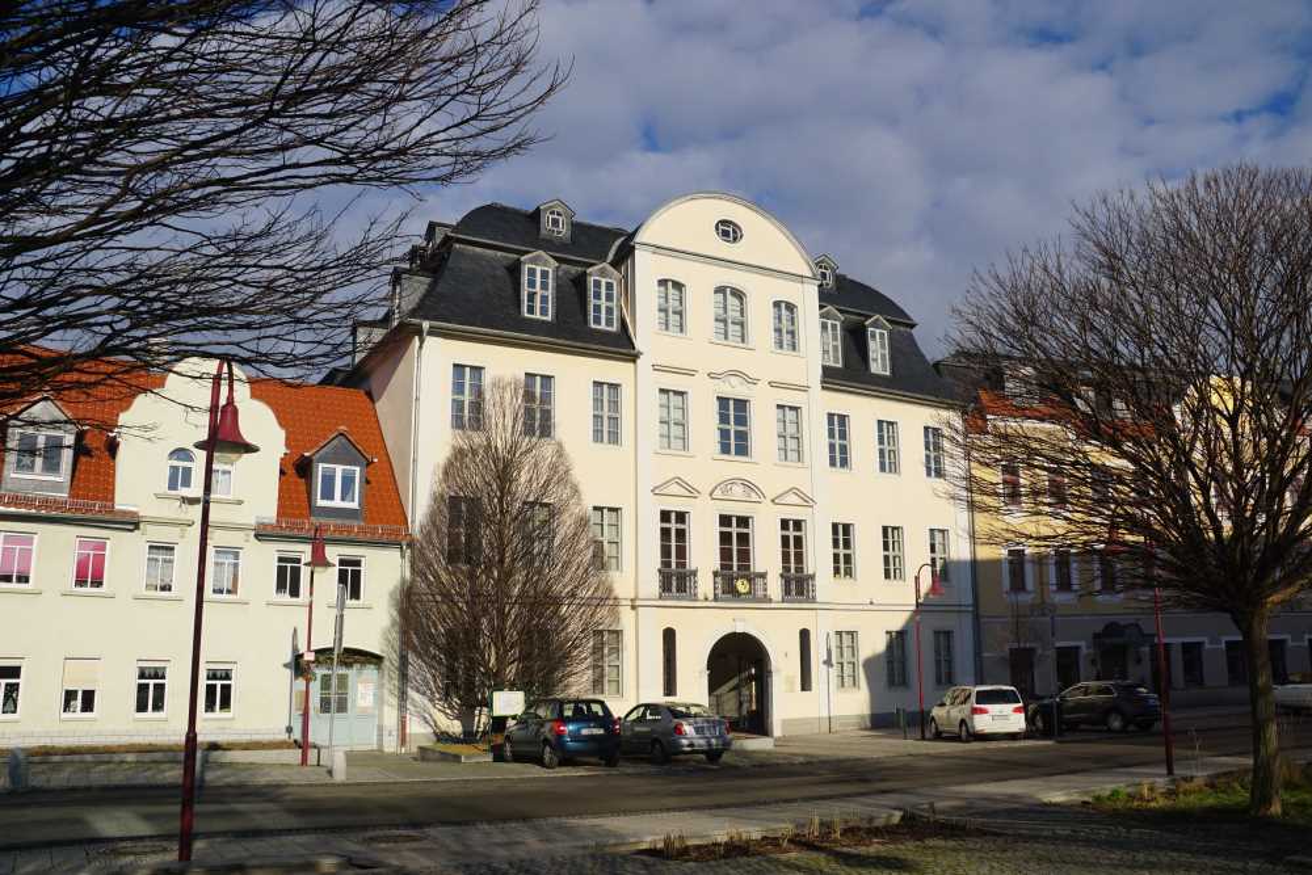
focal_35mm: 27
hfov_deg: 67.4
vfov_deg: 47.9
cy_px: 438
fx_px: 984
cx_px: 656
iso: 100
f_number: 10
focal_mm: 18
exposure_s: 1/320
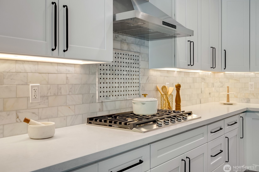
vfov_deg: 36.9
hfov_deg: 53.1
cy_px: 86
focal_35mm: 36
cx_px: 128
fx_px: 259
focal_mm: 35
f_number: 9
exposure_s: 1/500
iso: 400
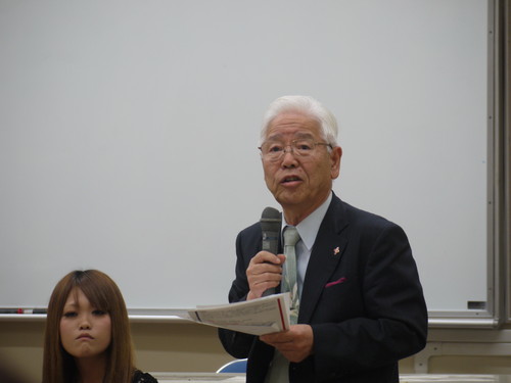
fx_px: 3041
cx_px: 256
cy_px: 192
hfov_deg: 9.6
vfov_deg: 7.2
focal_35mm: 206
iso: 400
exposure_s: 1/30
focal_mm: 103
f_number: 4.7
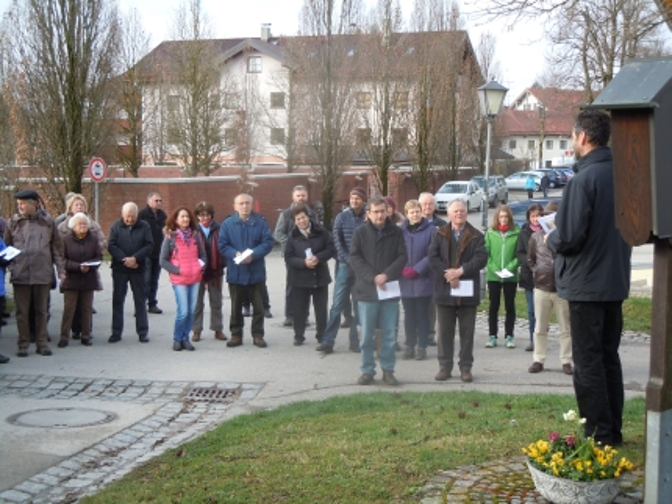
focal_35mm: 52
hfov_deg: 36.8
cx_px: 336
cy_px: 252
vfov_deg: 28.1
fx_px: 1010
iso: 100
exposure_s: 1/125
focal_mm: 9.3
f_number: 3.9
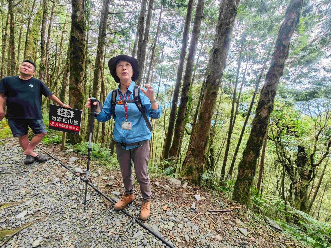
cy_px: 124
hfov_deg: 110.5
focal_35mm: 12
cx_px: 166
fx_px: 115
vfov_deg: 94.5
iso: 200
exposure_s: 1/60
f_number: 1.8
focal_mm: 2.03
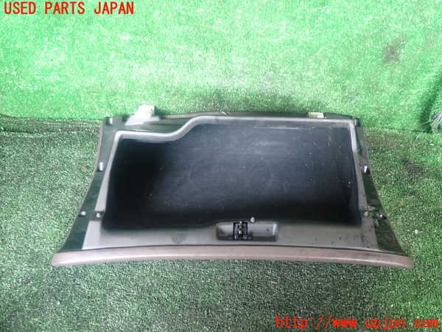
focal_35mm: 30
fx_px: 383
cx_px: 221
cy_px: 166
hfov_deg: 60.0
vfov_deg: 46.8
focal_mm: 5.4
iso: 640
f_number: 2.3
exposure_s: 1/30
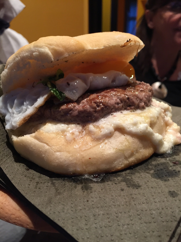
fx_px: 202
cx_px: 90
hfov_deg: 48.2
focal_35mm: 29
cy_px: 121
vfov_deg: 61.7
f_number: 2.2
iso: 160
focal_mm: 4.15
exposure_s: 1/33
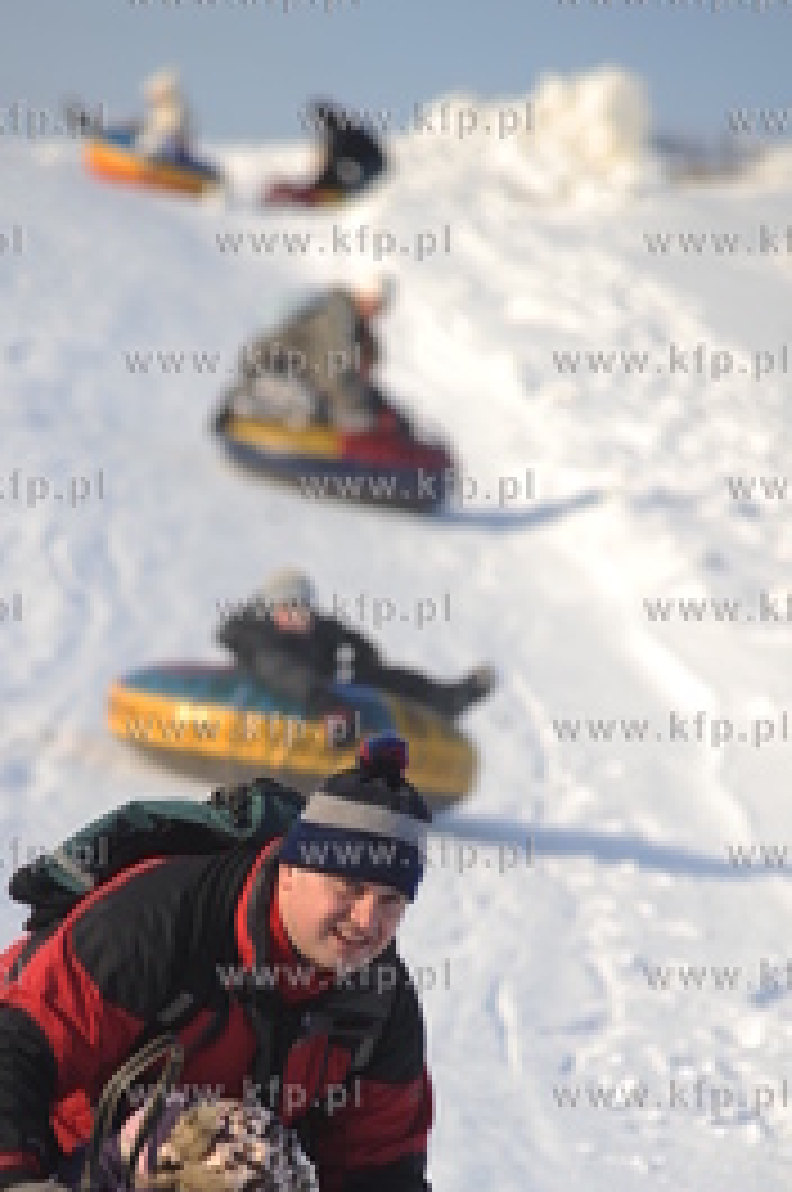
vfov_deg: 6.8
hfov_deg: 4.5
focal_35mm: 302
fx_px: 9991
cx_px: 274
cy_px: 846
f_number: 5
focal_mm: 200
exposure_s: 1/640
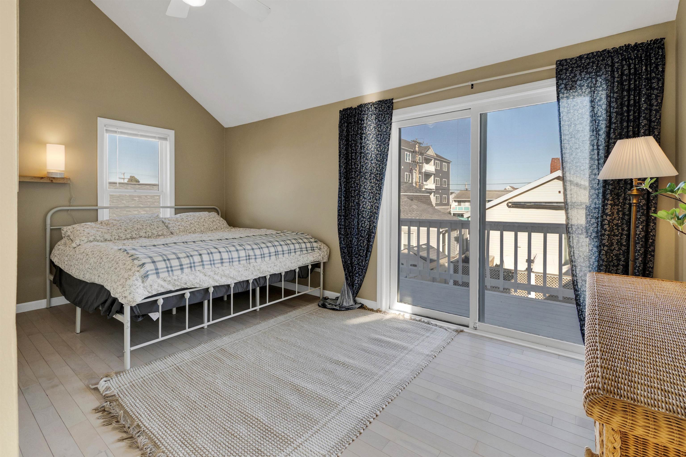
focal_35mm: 15
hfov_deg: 100.4
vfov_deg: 77.3
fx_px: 286
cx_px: 343
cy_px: 228
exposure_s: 1/100
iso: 500
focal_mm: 10
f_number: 7.1
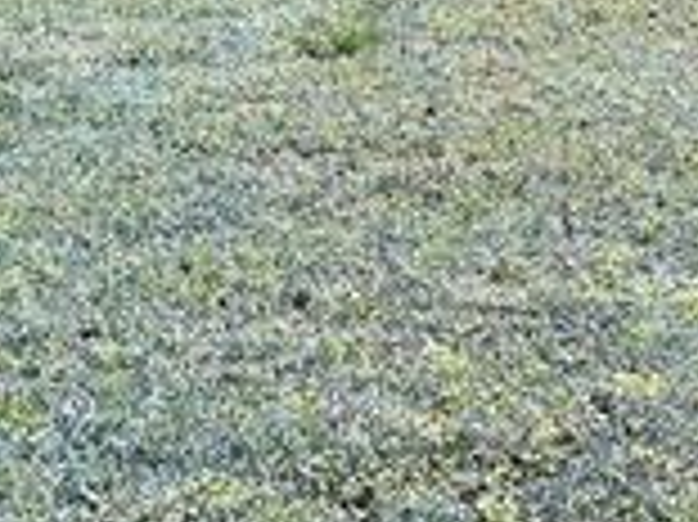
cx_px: 617
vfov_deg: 17.2
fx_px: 1692
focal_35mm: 84
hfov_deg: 22.8
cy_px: 29
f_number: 1.6
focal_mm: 5.96
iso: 50
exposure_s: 1/1812
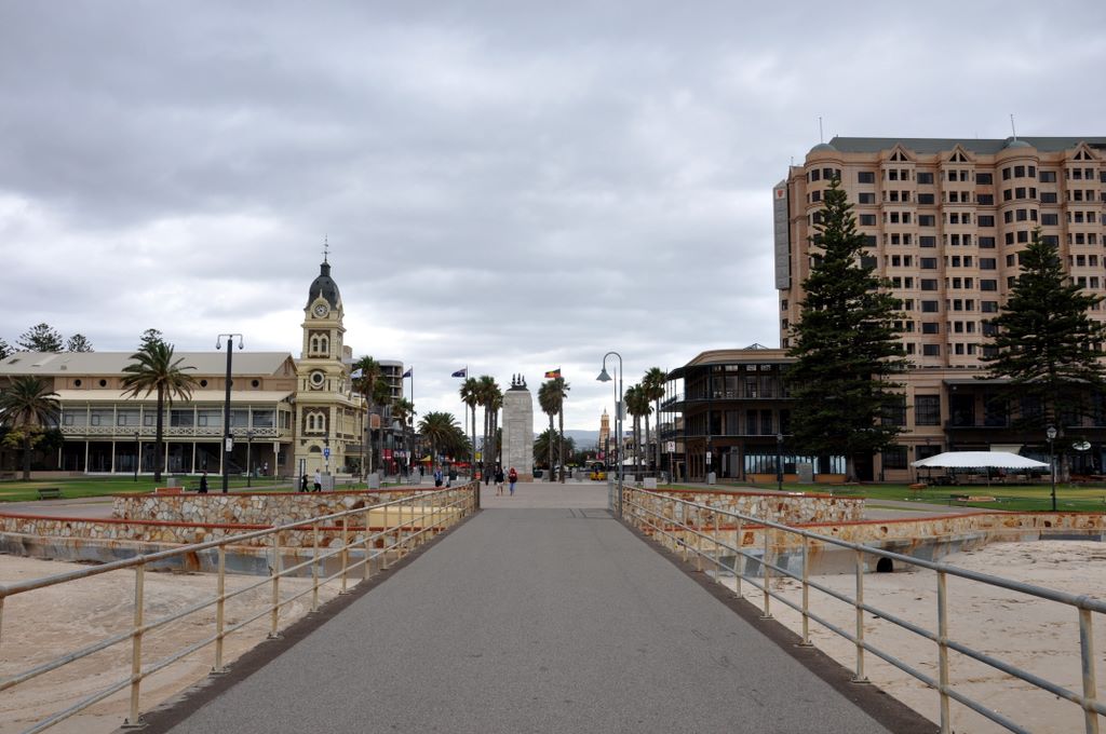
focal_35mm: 32
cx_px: 553
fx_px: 967
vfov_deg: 41.6
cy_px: 367
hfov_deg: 59.6
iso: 200
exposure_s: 1/160
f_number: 13
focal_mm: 21
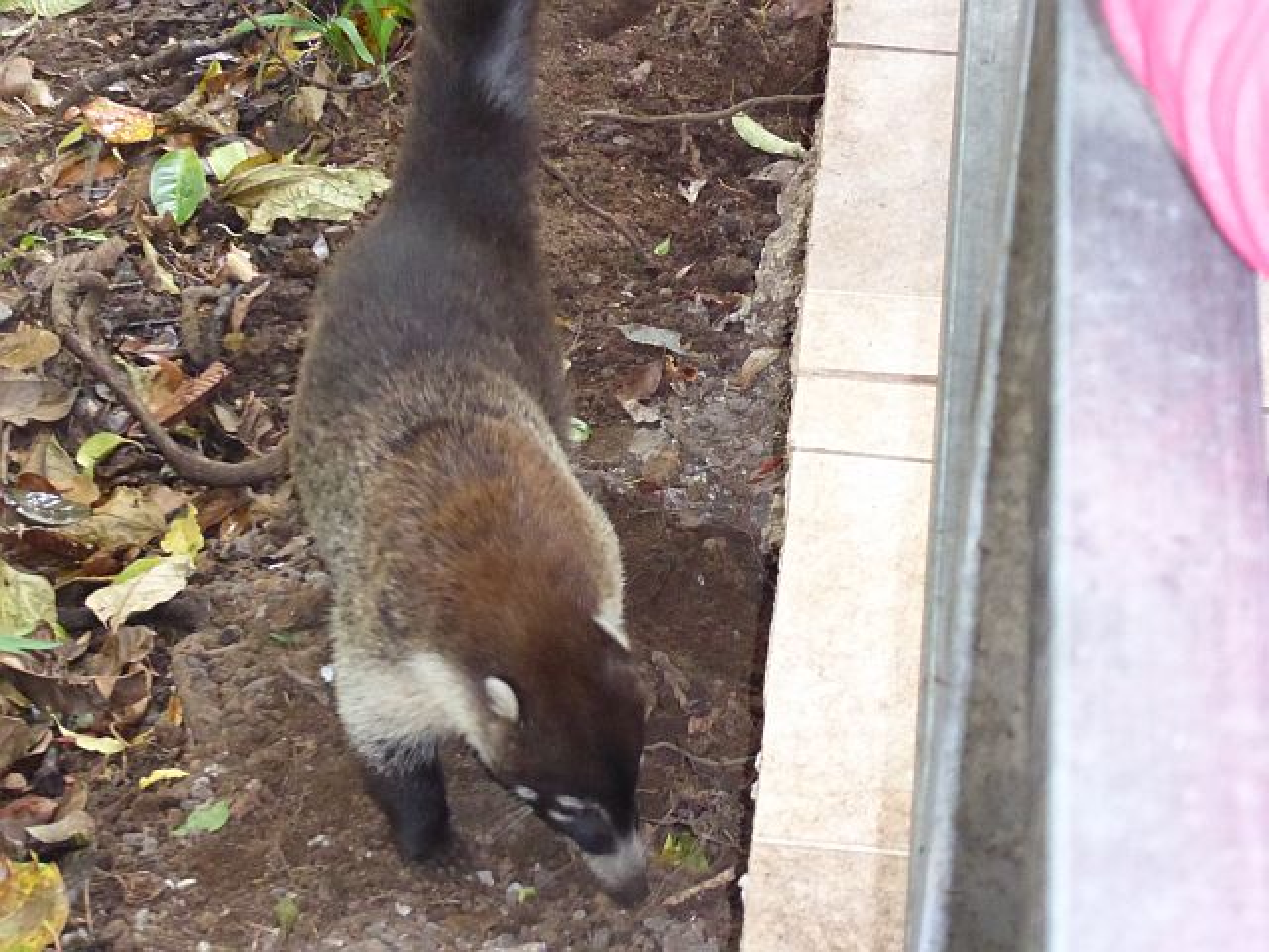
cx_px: 634
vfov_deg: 11.0
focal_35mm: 135
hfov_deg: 14.6
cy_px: 476
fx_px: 4949
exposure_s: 1/60
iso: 1600
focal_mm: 24.2
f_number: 5.3
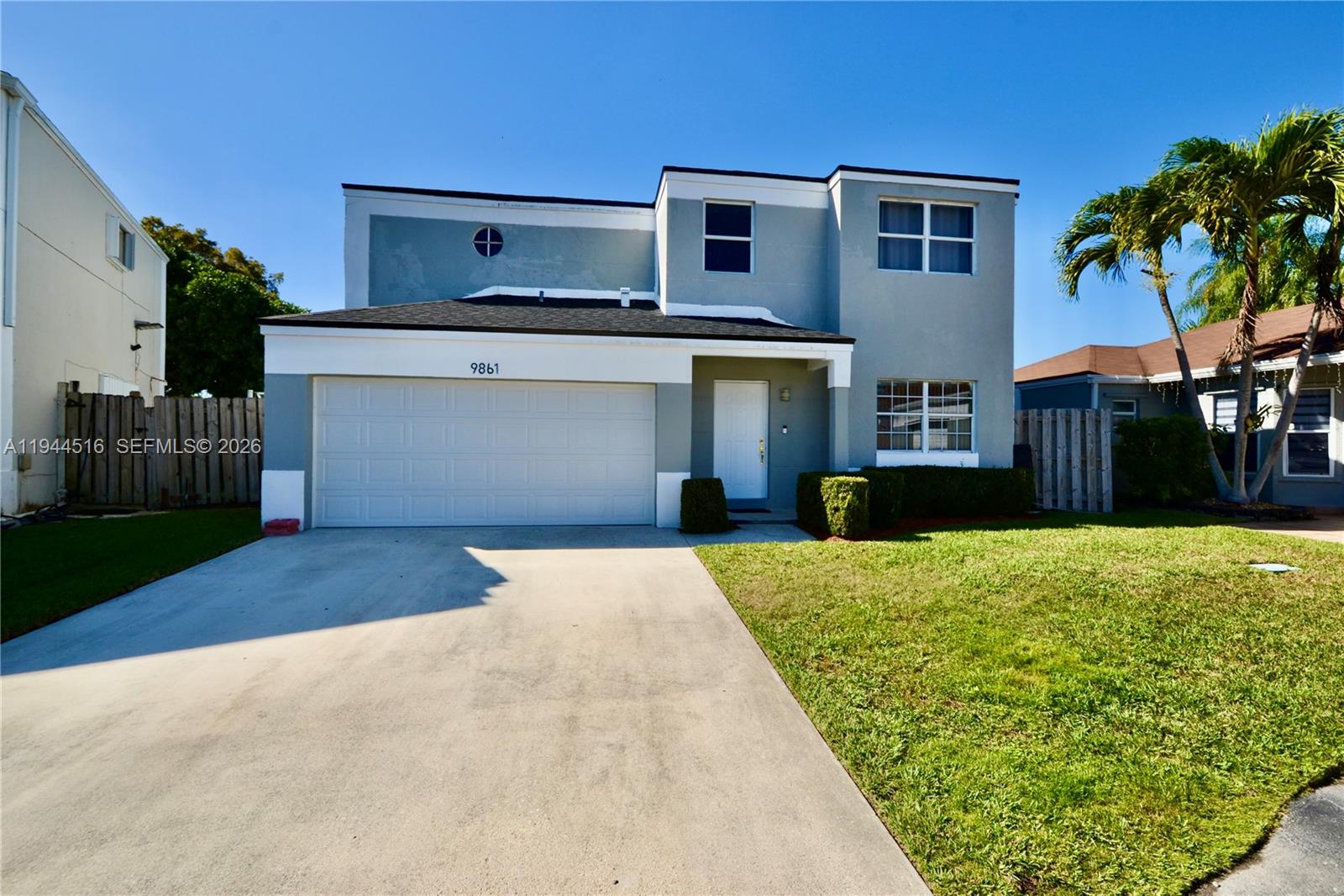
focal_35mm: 15
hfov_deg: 100.4
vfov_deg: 77.3
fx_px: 560
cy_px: 448
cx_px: 672
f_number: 9
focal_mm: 10
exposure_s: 1/200
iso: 100
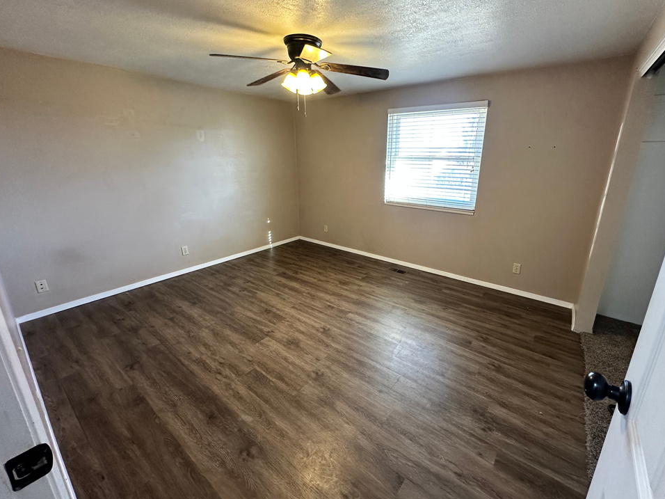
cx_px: 351
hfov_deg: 98.1
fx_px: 288
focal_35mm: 15
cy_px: 234
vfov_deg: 81.7
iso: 250
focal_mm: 2.22
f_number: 2.2
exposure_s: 1/60
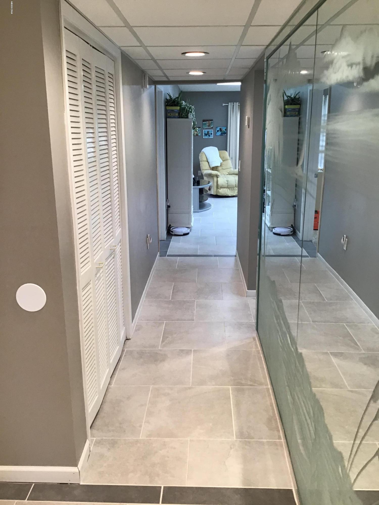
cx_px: 190
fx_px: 453
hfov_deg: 45.4
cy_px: 252
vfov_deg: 58.4
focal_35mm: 31
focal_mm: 3.3
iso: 64
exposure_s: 1/30
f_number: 2.4
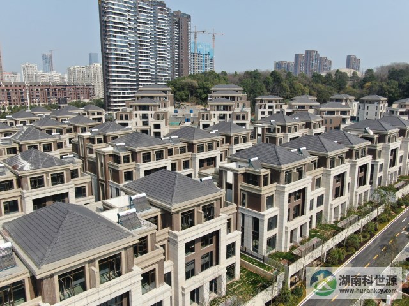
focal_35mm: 29
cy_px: 153
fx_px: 343
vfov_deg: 48.2
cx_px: 204
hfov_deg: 61.7
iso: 100
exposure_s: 1/1000
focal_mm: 5
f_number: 3
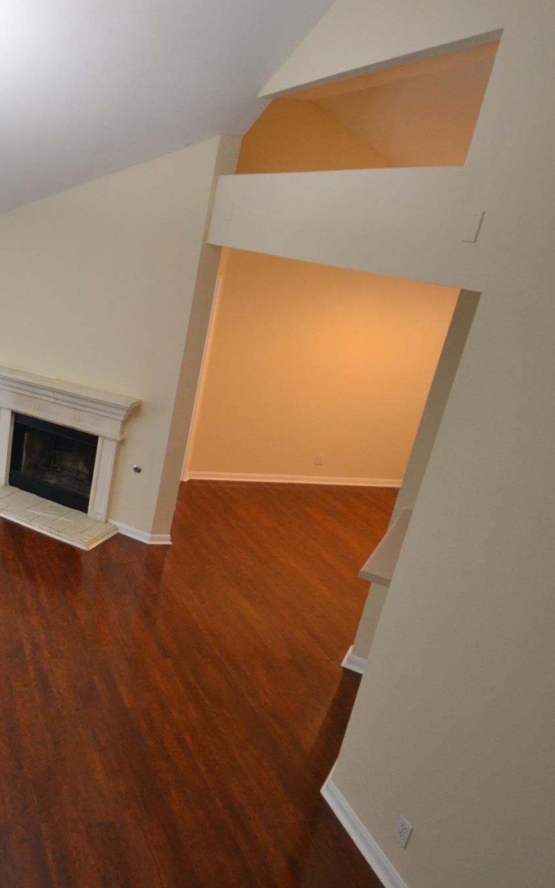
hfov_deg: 38.7
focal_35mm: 28
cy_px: 439
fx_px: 677
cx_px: -18
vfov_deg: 66.5
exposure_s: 1/60
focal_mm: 12
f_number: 4.5
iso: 1600
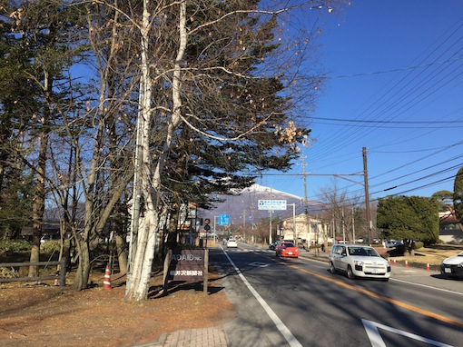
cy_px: 174
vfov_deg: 48.2
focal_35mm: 29
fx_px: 388
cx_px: 232
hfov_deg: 61.7
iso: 32
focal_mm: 4.15
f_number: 2.2
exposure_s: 1/1980
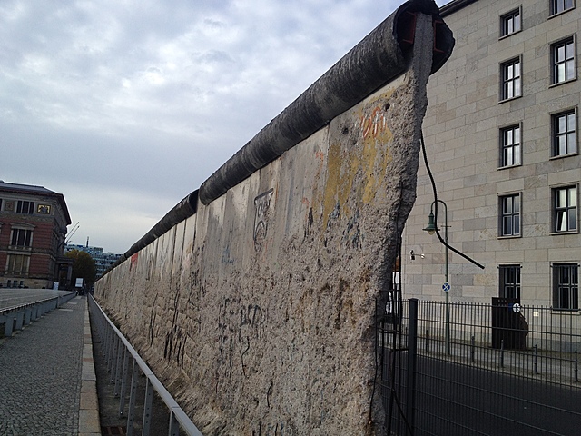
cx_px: 290
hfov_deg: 52.6
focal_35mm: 35
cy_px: 218
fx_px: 587
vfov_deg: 40.7
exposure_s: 1/1175
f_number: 2.4
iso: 50
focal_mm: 4.28
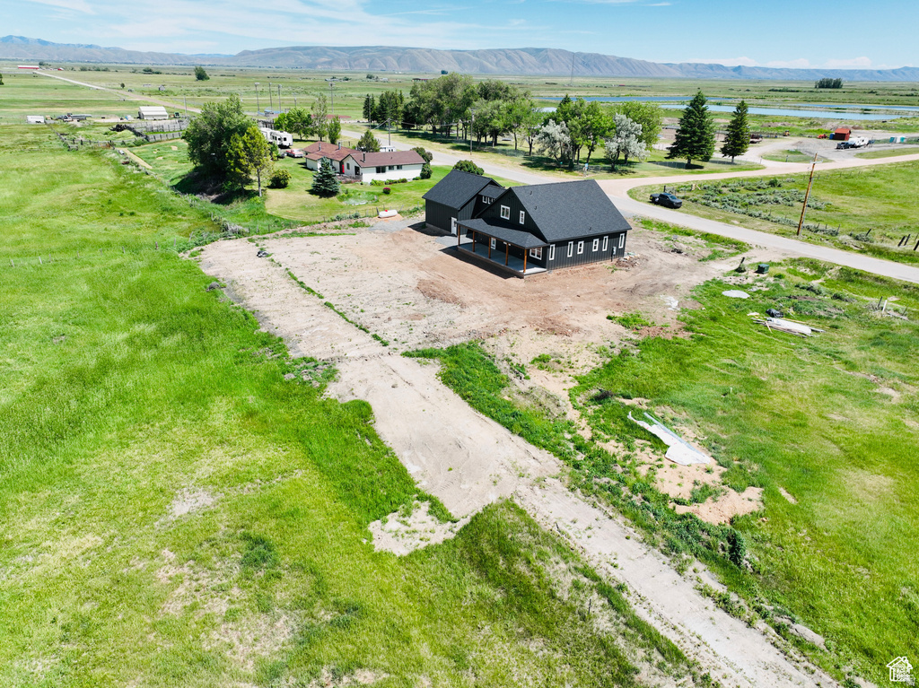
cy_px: 344
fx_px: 637
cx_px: 460
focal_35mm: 24
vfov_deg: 56.8
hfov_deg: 71.6
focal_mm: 12.29
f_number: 2.8
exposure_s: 1/1600
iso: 100
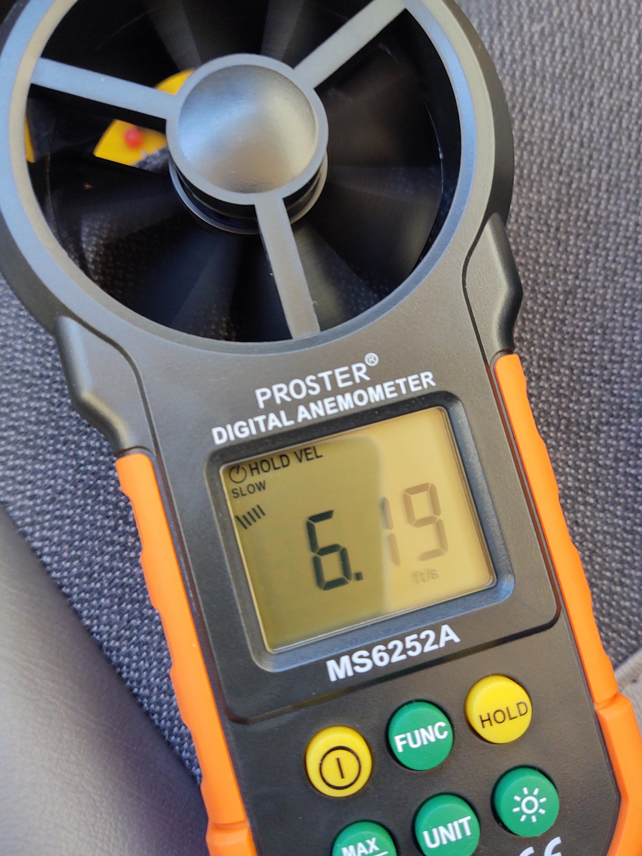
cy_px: 435
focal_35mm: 31
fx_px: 767
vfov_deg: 58.3
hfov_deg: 45.3
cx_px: 366
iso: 142
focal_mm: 4.75
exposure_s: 1/50
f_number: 1.7
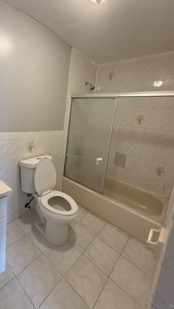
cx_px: 66
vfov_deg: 95.5
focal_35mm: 17
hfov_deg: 63.0
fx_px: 139
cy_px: 137
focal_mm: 2.22
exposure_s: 1/60
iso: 250
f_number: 2.2
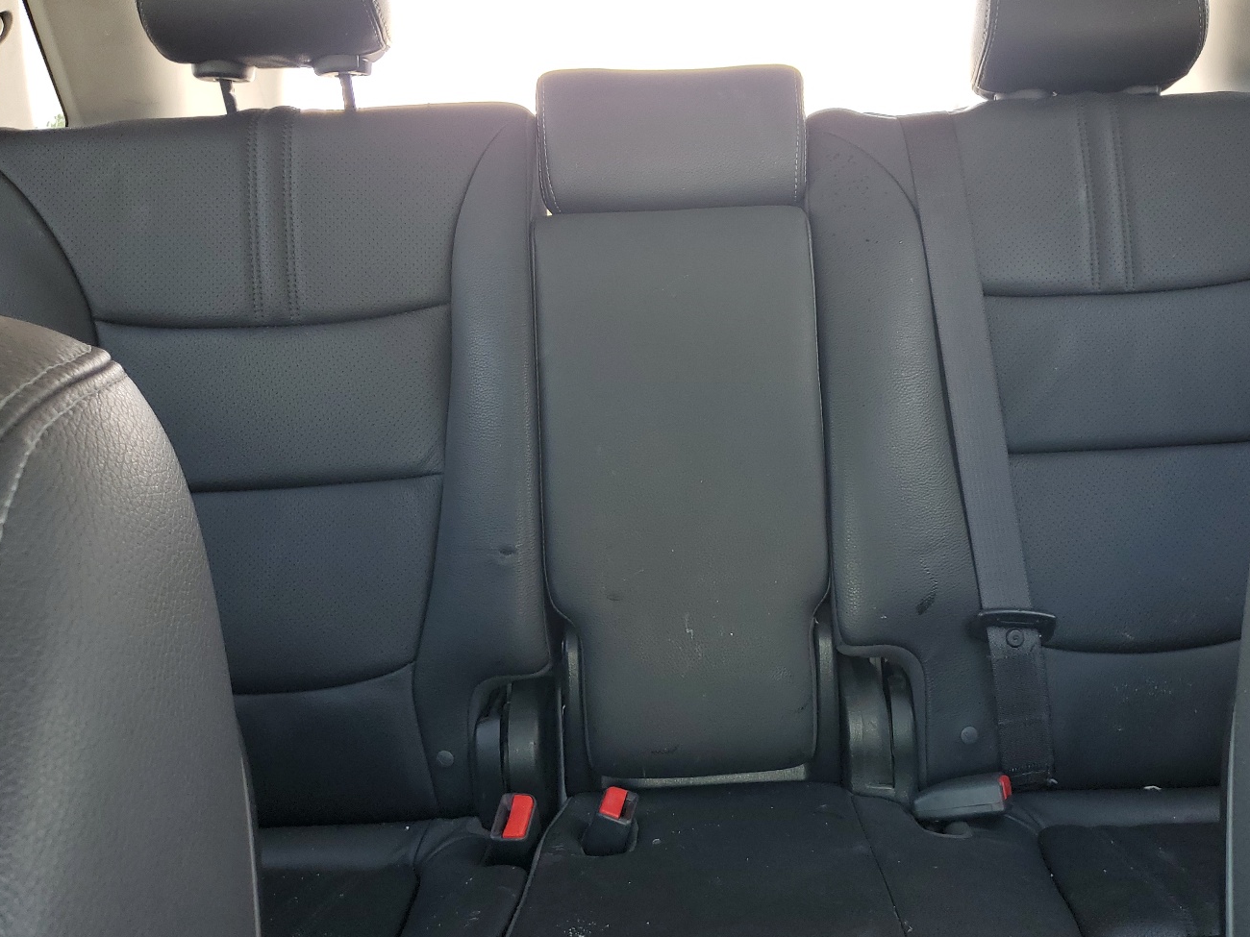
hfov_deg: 56.6
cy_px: 421
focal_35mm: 32
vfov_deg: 44.1
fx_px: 1156
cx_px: 714
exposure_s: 1/120
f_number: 1.5
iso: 52
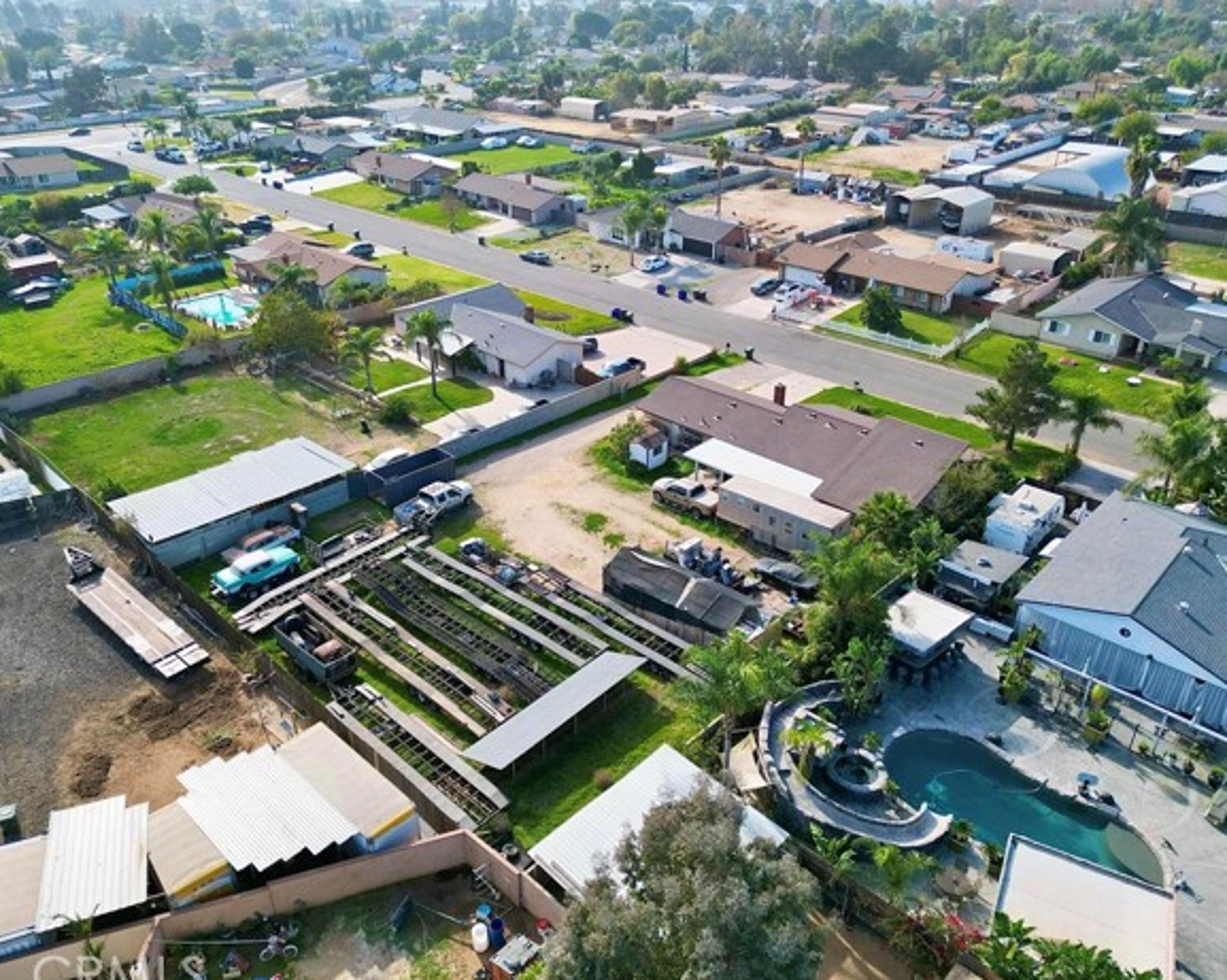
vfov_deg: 54.9
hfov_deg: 66.0
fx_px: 944
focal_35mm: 26
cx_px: 585
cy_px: 495
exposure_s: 1/1500
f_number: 1.7
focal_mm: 6.72
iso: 200
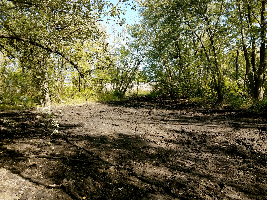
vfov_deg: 53.1
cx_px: 134
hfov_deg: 67.3
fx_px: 201
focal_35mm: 26
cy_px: 100
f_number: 1.7
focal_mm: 4.2
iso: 40
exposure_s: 1/526
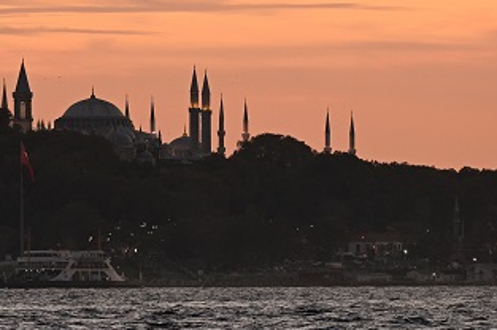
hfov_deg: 3.6
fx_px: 7944
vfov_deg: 2.4
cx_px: 132
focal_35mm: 576
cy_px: 72
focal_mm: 200
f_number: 4
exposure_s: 1/200
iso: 400
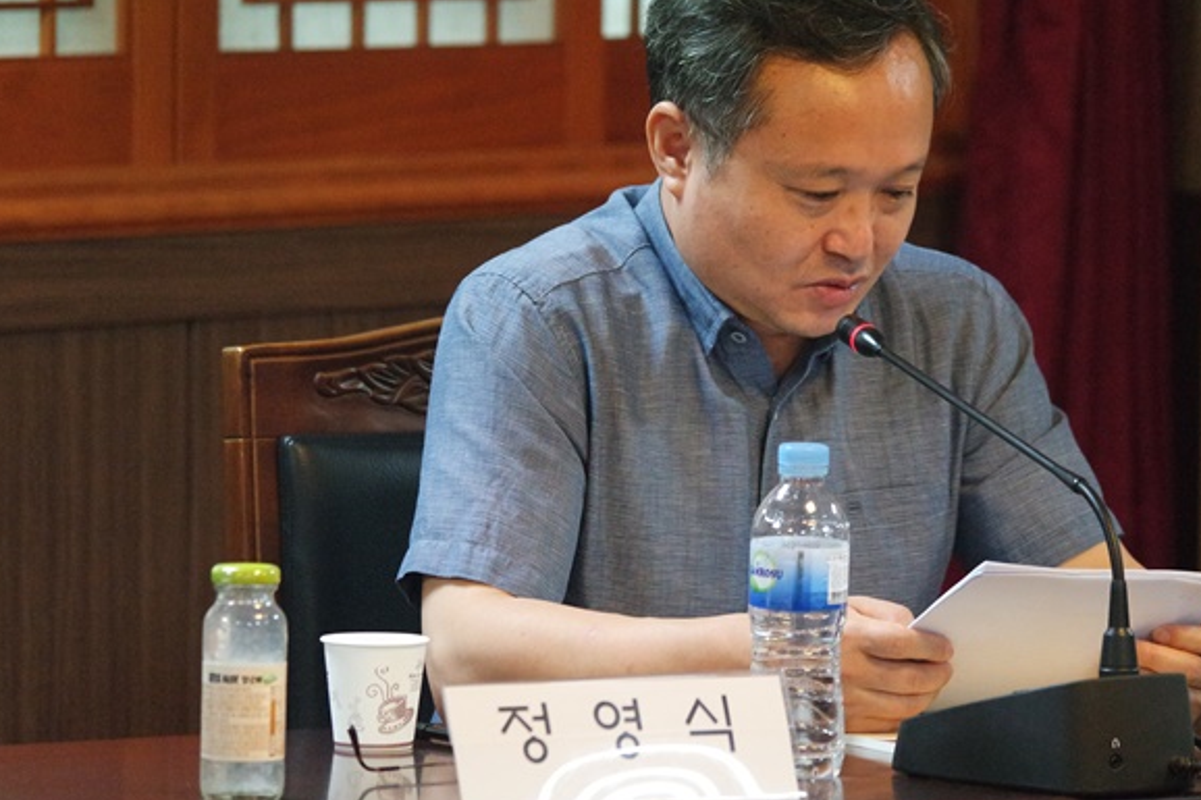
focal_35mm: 278
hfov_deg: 7.4
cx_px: 700
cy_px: 397
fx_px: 9271
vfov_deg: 4.9
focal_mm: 145
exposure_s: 1/160
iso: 3200
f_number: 5.6
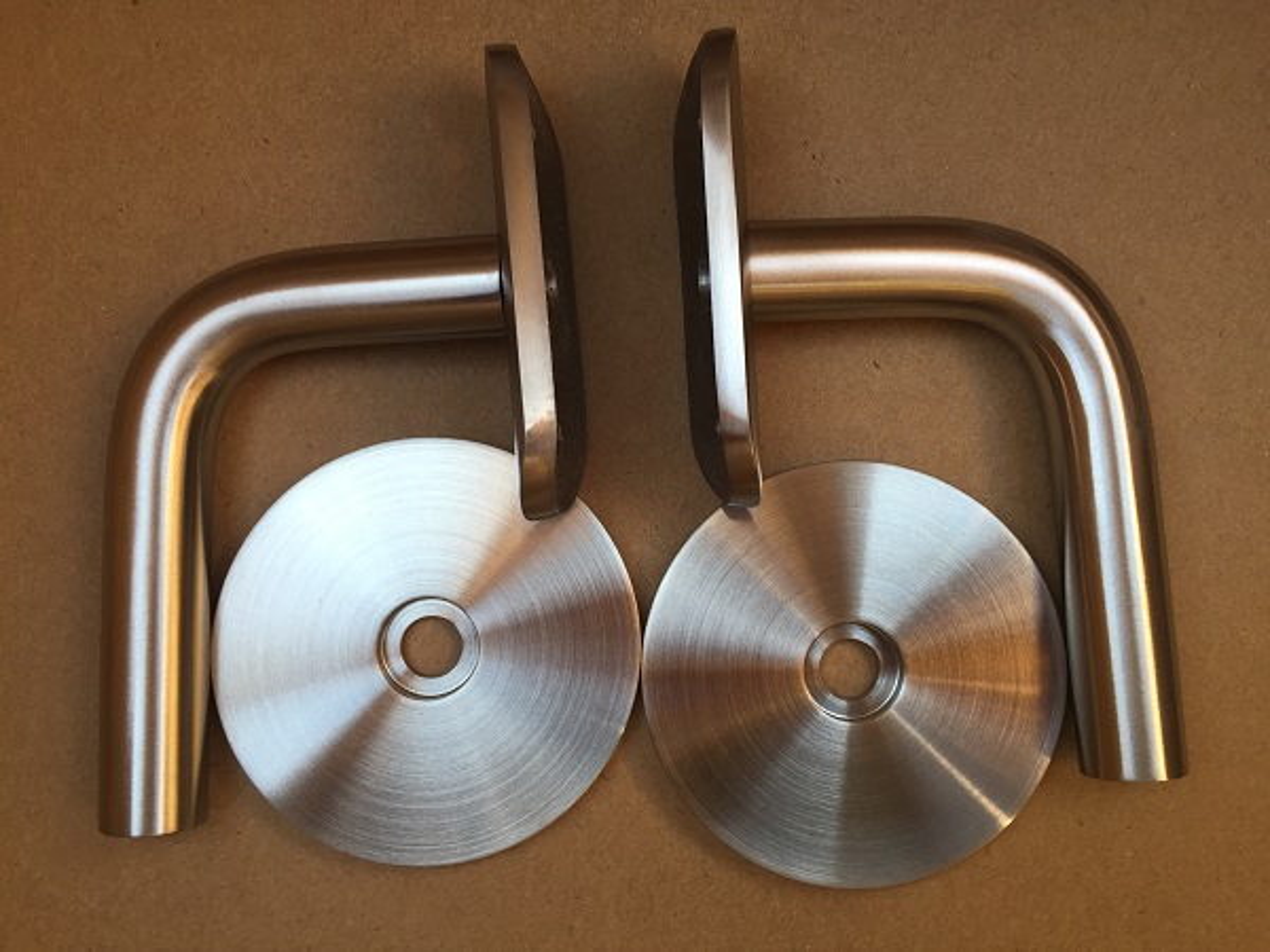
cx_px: 635
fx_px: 1064
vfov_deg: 48.2
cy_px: 476
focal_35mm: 29
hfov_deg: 61.7
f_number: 2.2
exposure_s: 1/100
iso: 40
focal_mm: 4.15
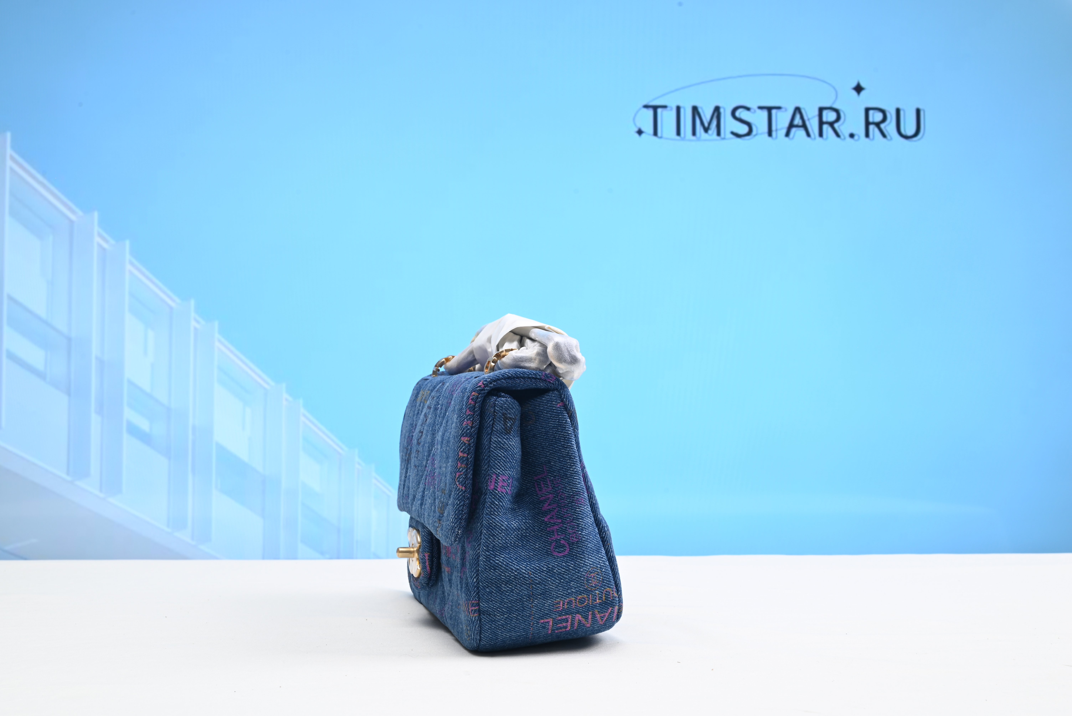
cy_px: 358
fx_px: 1221
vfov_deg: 32.7
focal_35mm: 41
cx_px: 536
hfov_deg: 47.4
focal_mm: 41
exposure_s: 1/2
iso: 100
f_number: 16
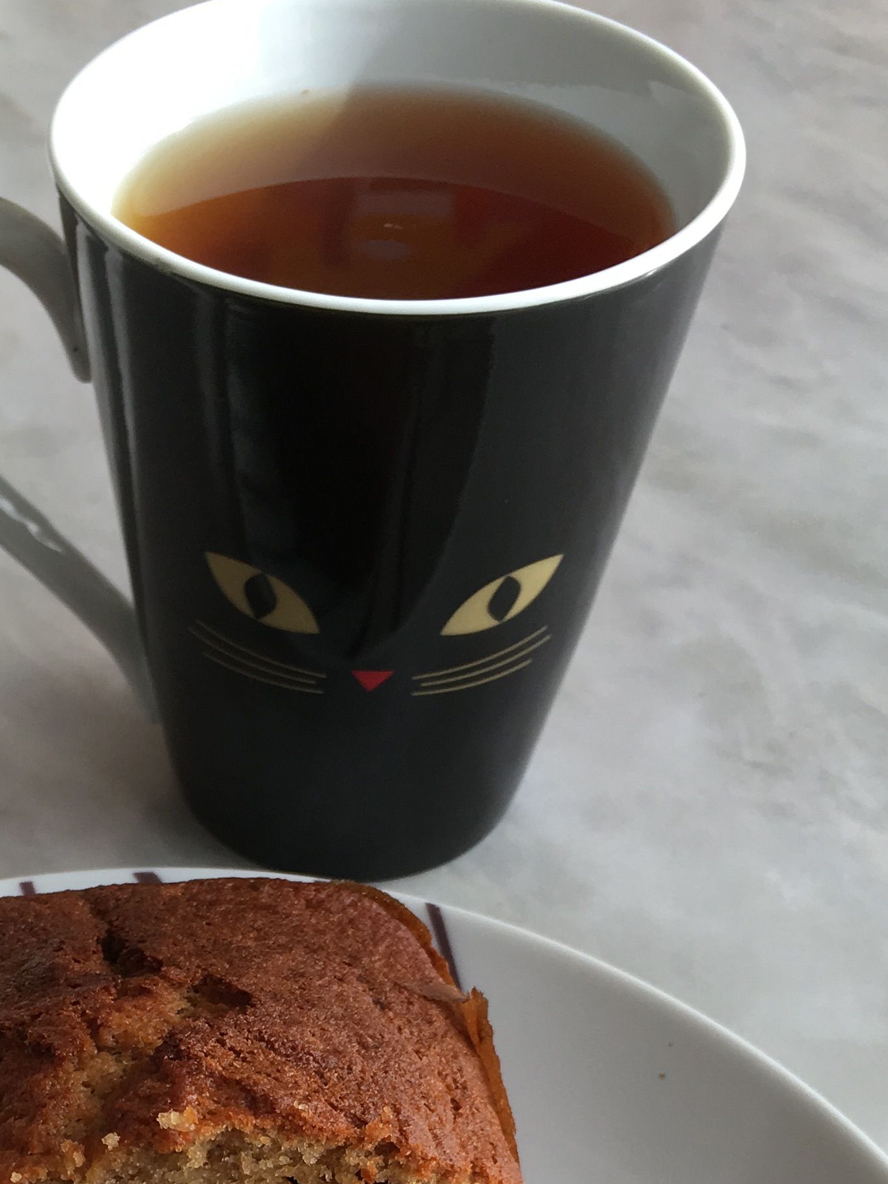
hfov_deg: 22.2
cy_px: 1312
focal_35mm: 65
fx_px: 2224
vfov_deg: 27.3
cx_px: 161
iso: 25
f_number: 2.2
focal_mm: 4.15
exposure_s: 1/100
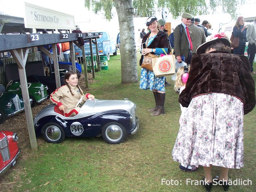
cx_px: 128
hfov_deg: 51.3
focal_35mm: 36
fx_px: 266
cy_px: 96
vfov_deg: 39.7
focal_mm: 7.54
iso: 80
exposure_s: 1/60
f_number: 2.8
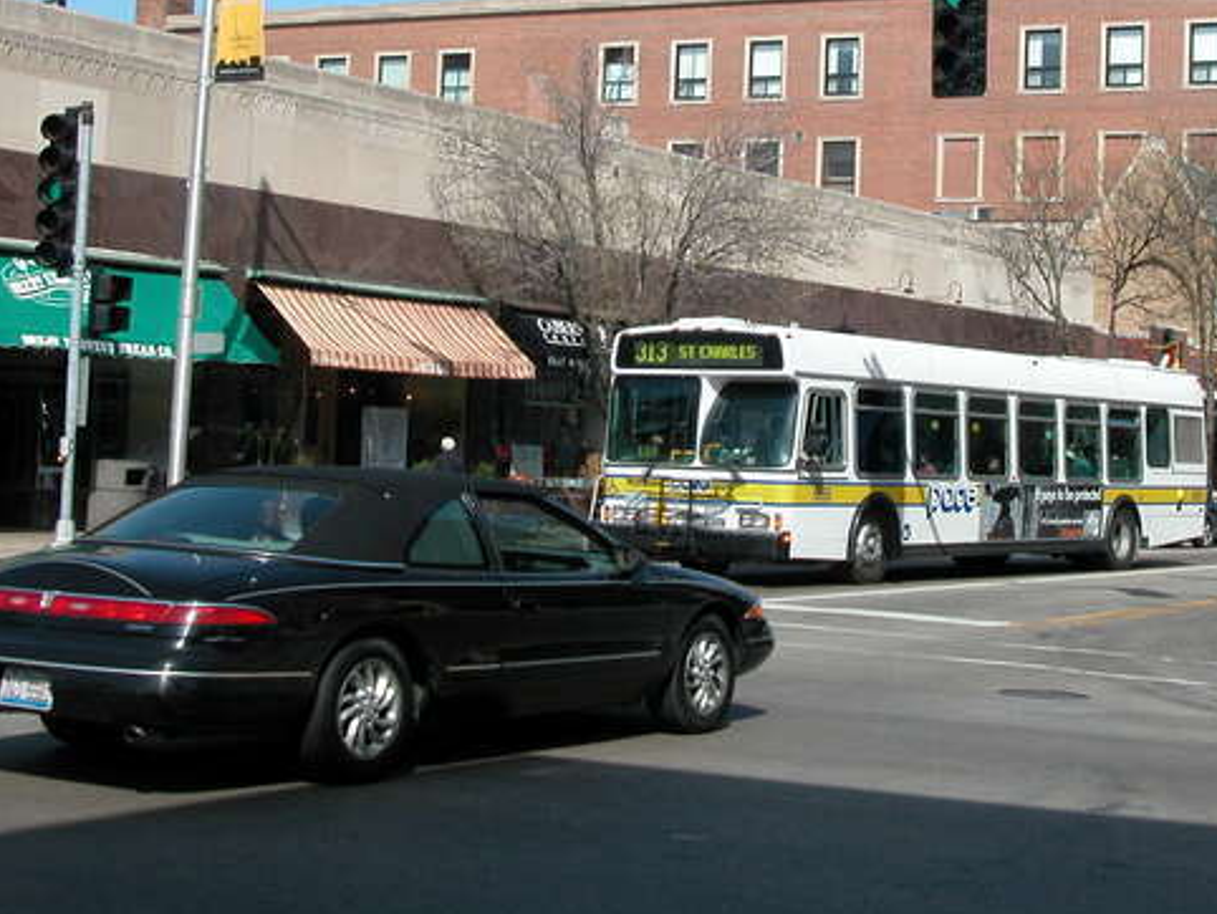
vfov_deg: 21.4
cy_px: 227
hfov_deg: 28.4
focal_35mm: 68
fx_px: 2392
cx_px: 803
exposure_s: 1/487
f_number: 6.4
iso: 100
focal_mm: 10.5
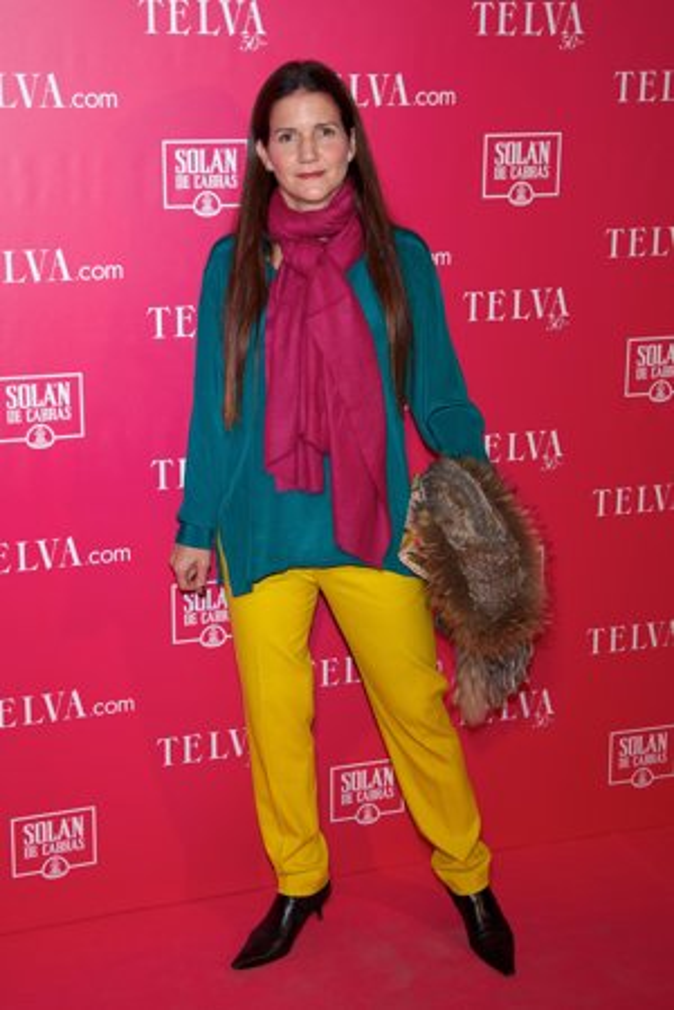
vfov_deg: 41.1
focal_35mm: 48
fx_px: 1348
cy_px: 505
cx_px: 337
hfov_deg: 28.1
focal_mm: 48
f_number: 5
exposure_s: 1/250
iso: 800
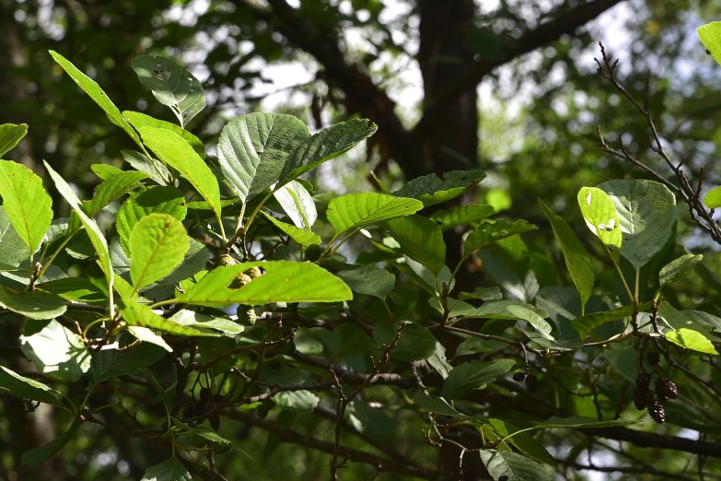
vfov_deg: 14.7
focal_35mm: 93
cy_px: 178
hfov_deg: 21.8
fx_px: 1862
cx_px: 249
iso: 125
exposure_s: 1/125
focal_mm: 56
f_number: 9
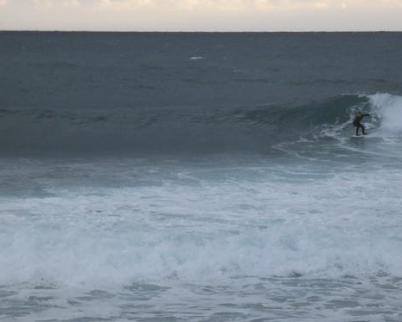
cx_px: 198
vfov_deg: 10.2
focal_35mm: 151
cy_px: 161
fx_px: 1797
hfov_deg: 12.8
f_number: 5.3
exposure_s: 1/250
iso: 1000
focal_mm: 25.8
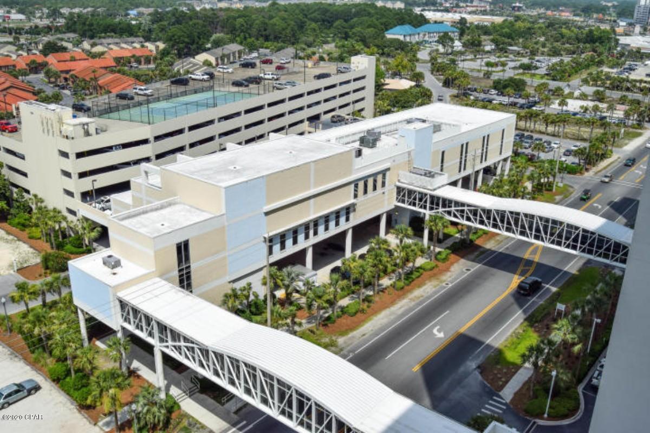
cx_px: 325
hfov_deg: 57.2
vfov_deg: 40.0
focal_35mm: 33
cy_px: 216
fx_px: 596
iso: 200
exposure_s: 1/500
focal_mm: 22
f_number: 11
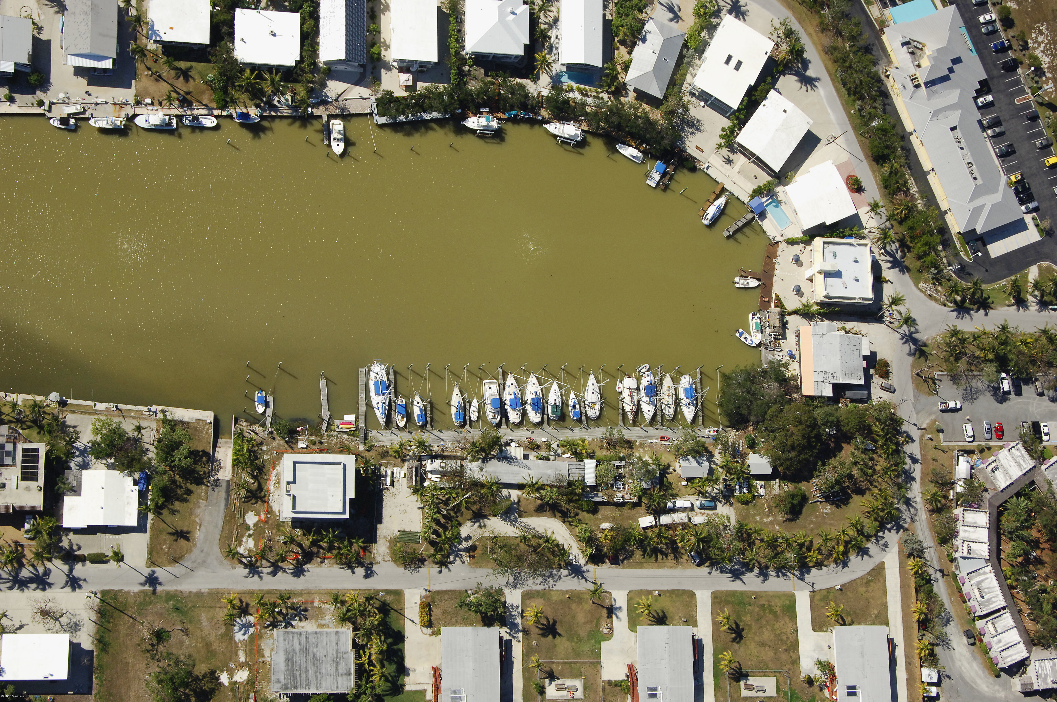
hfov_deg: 33.4
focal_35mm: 60
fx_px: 1760
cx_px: 528
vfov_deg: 22.6
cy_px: 351
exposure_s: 1/1000
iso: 400
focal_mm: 40
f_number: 9
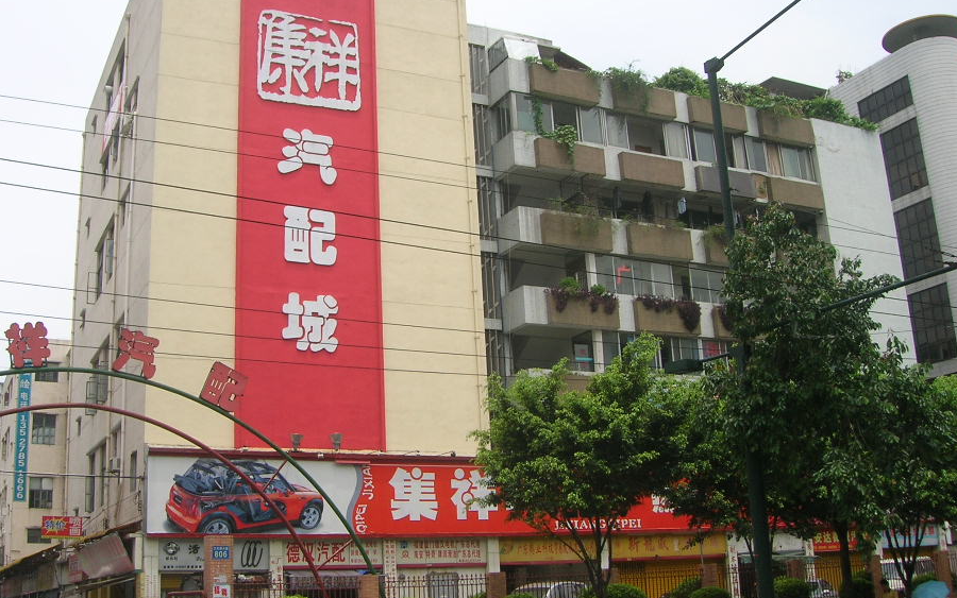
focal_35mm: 41
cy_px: 291
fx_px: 1070
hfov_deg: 48.1
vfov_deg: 31.3
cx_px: 423
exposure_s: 1/380
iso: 50
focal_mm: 5.7
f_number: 4.9
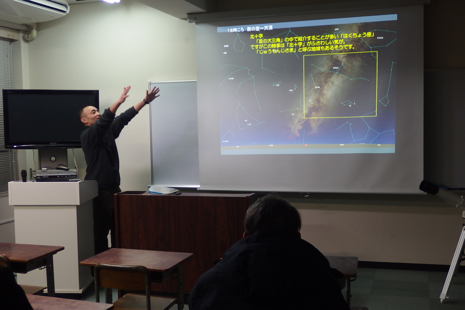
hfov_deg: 42.7
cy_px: 155
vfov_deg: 29.2
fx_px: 594
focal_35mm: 46
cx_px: 232
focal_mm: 8.3
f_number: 2.1
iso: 200
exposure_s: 1/80
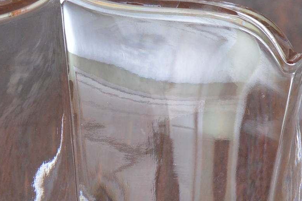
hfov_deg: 7.4
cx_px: 115
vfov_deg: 4.9
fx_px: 2338
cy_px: 286
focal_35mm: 279
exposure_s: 1/80
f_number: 7.1
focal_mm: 48
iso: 400
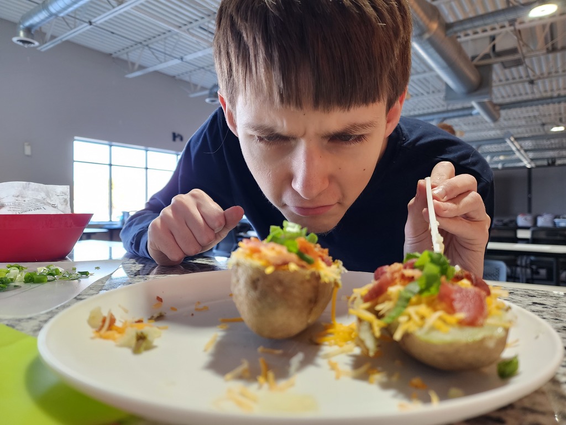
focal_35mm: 23
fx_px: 376
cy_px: 212
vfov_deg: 58.9
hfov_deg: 73.9
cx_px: 283
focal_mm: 6.4
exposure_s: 1/120
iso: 400
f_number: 1.8
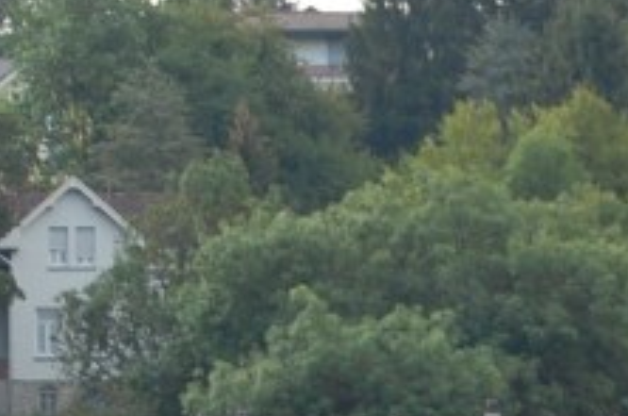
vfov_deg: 3.6
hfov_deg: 5.4
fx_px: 6637
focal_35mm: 381
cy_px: 579
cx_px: 475
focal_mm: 55
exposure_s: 1/200
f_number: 7.1
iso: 200
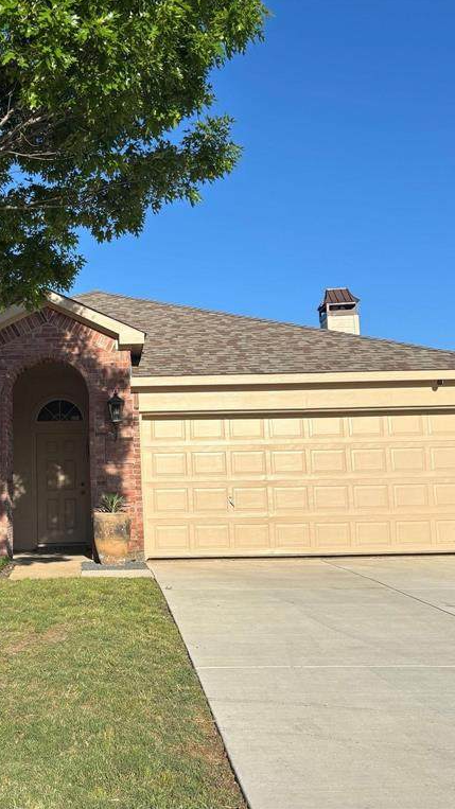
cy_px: 403
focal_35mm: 38
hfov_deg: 30.5
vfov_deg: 52.8
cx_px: 99
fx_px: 815
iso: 50
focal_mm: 5.96
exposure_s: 1/3937
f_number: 1.6
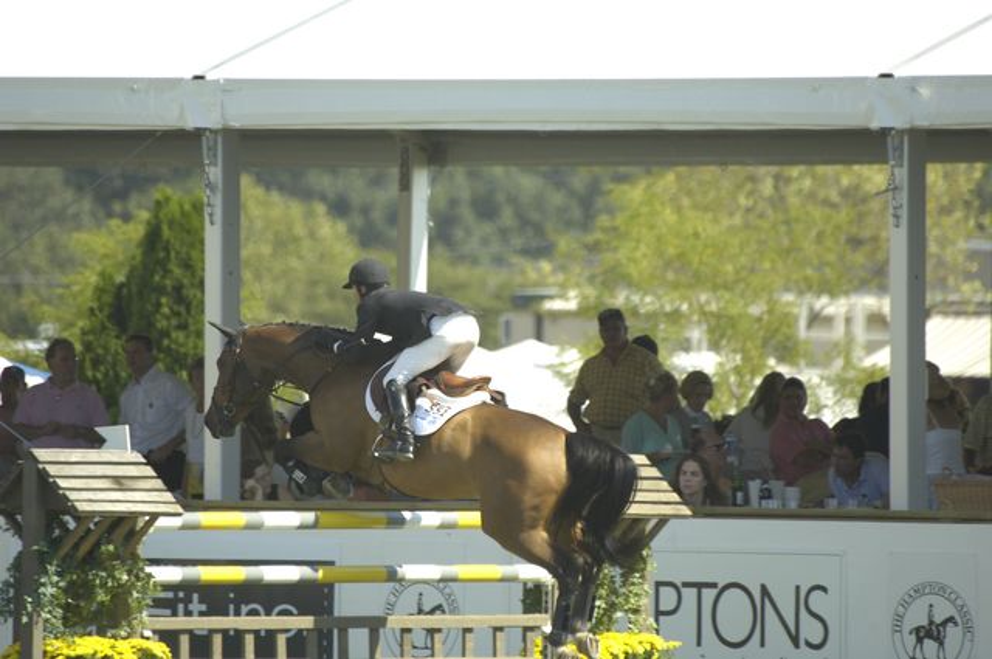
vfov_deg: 1.8
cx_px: 496
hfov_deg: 2.8
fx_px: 20640
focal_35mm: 750
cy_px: 330
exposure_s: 1/500
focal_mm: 500
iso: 320
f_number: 6.3
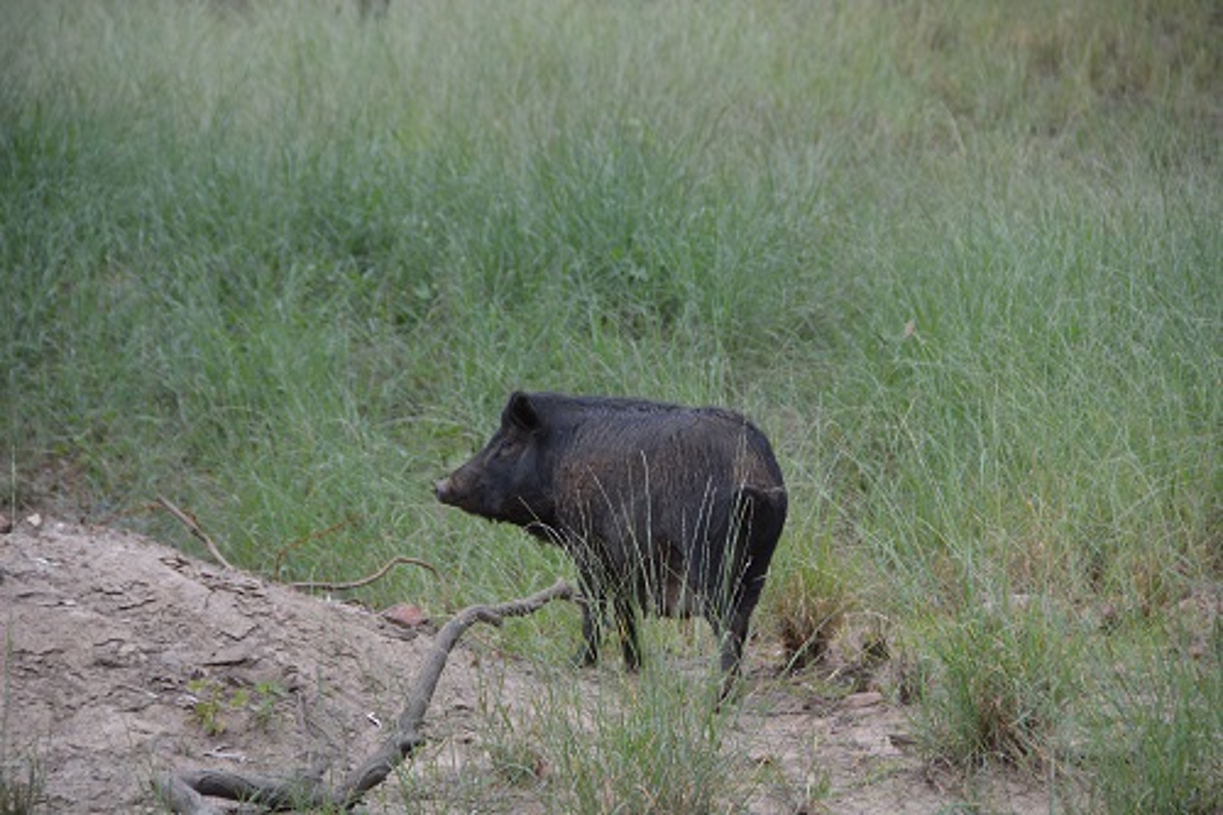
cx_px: 612
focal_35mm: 180
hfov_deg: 11.4
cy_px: 408
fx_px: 6113
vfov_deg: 7.6
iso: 800
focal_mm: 120
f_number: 5.3
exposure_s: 1/250
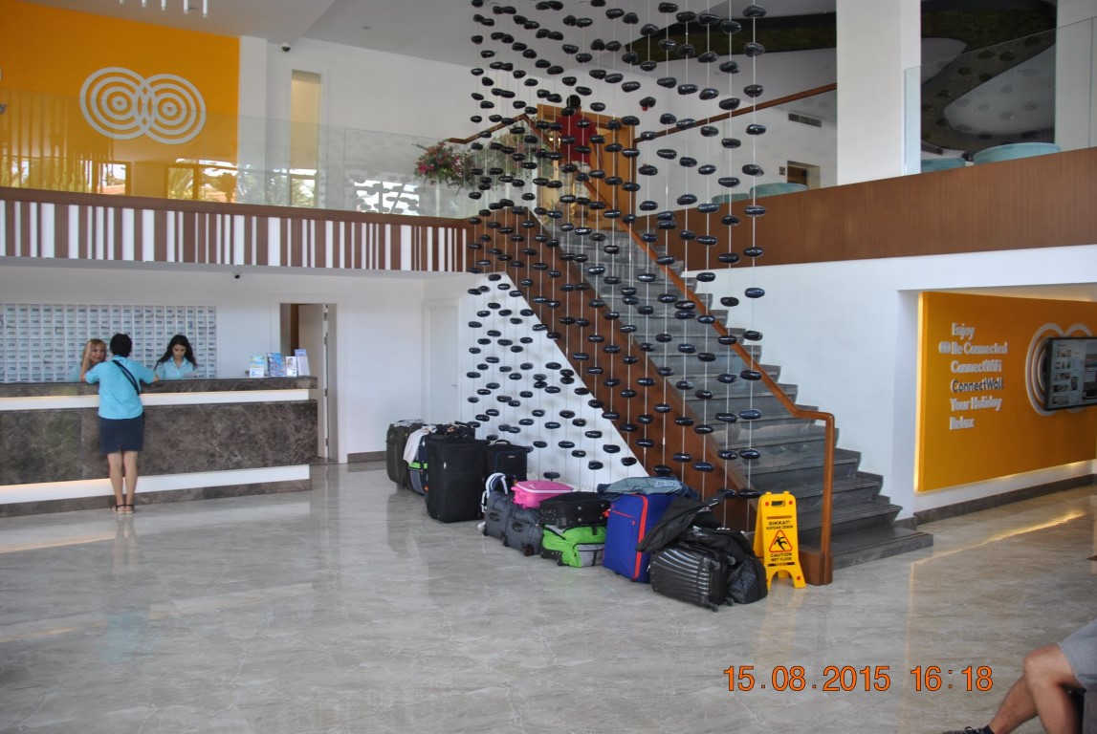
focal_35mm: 27
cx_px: 548
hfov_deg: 67.3
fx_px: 824
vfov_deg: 48.1
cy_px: 367
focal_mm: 18
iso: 200
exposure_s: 1/50
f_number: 3.5
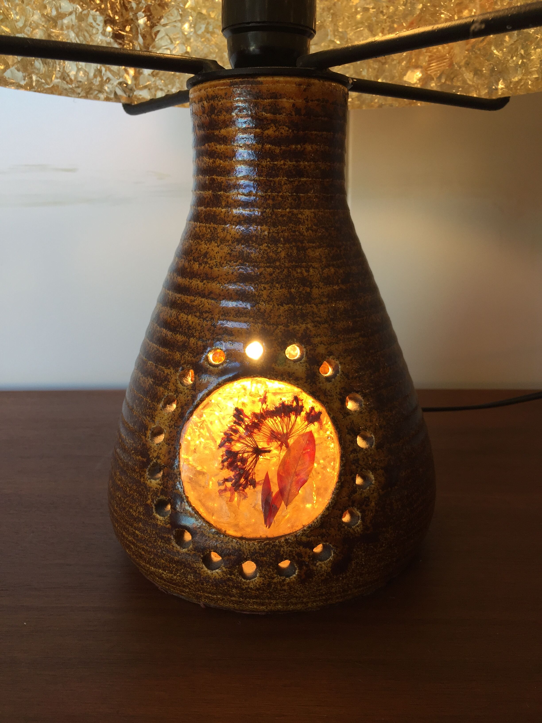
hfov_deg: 48.2
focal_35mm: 29
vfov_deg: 61.7
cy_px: 362
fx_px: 605
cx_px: 271
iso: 32
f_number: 2.2
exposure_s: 1/105
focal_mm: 4.15
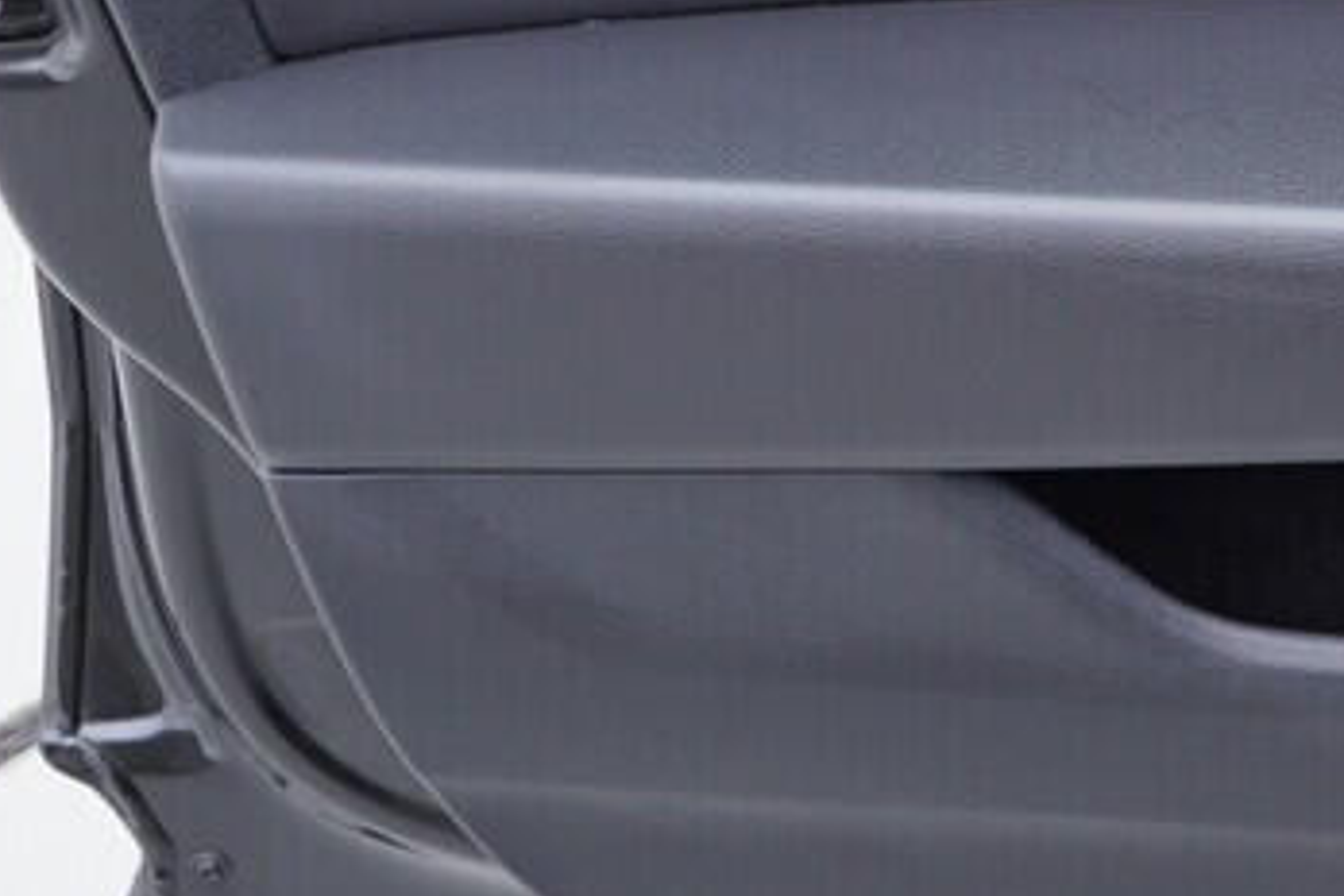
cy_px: -83
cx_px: 1923
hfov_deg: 17.6
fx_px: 3957
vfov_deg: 12.7
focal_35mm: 106
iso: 160
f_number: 2.8
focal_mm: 24
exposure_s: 1/40
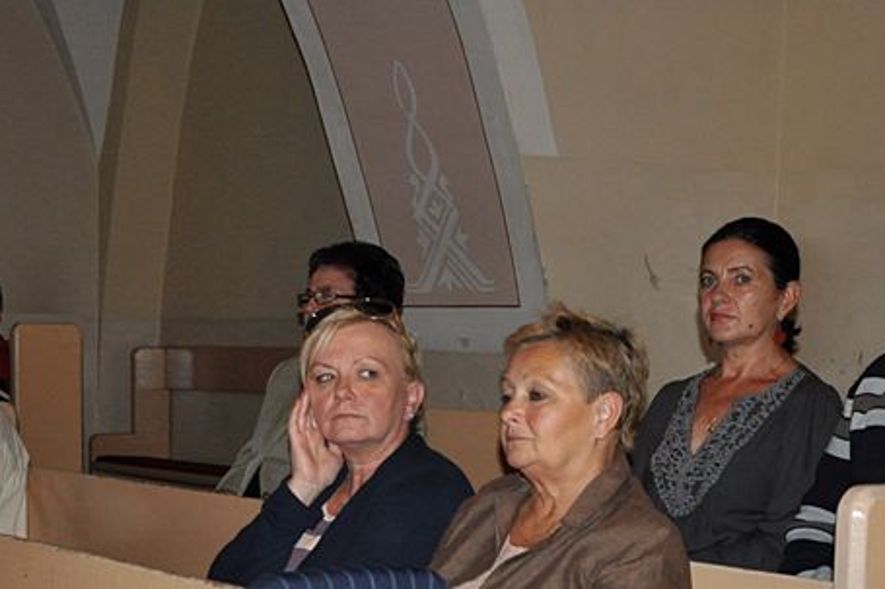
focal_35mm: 84
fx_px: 2064
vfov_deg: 16.0
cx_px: 403
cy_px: 547
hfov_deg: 24.2
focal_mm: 30
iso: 1250
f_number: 4.5
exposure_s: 1/60
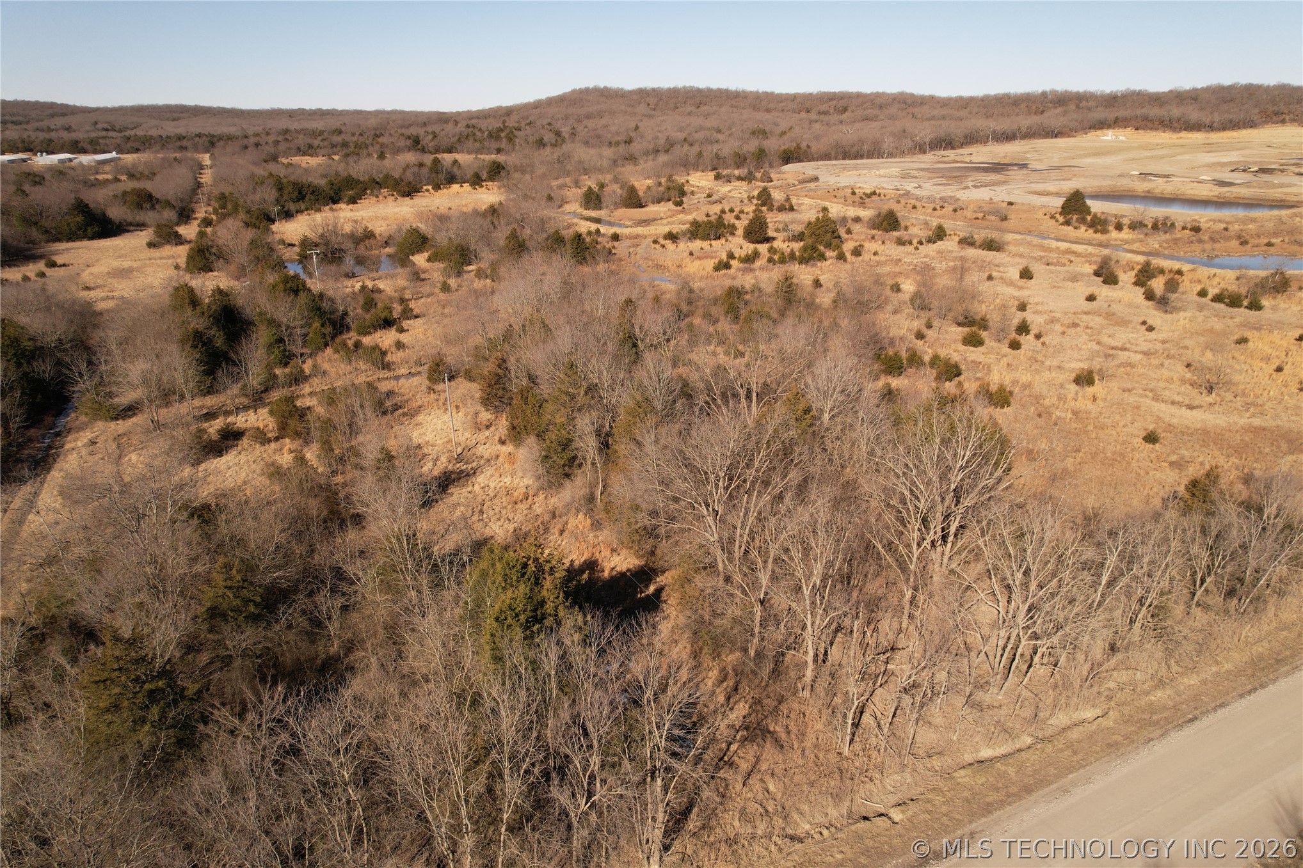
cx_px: 652
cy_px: 434
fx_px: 796
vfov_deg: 57.2
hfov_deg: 78.6
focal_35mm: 22
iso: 130
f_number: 2.8
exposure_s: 1/2000
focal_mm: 8.38
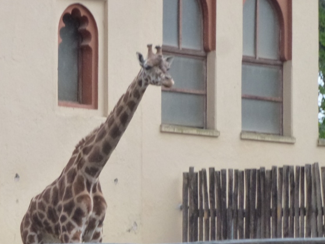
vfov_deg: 6.7
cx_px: 62
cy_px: 161
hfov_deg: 8.9
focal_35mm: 222
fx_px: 2085
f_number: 5.1
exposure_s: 1/200
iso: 320
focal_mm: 21.7
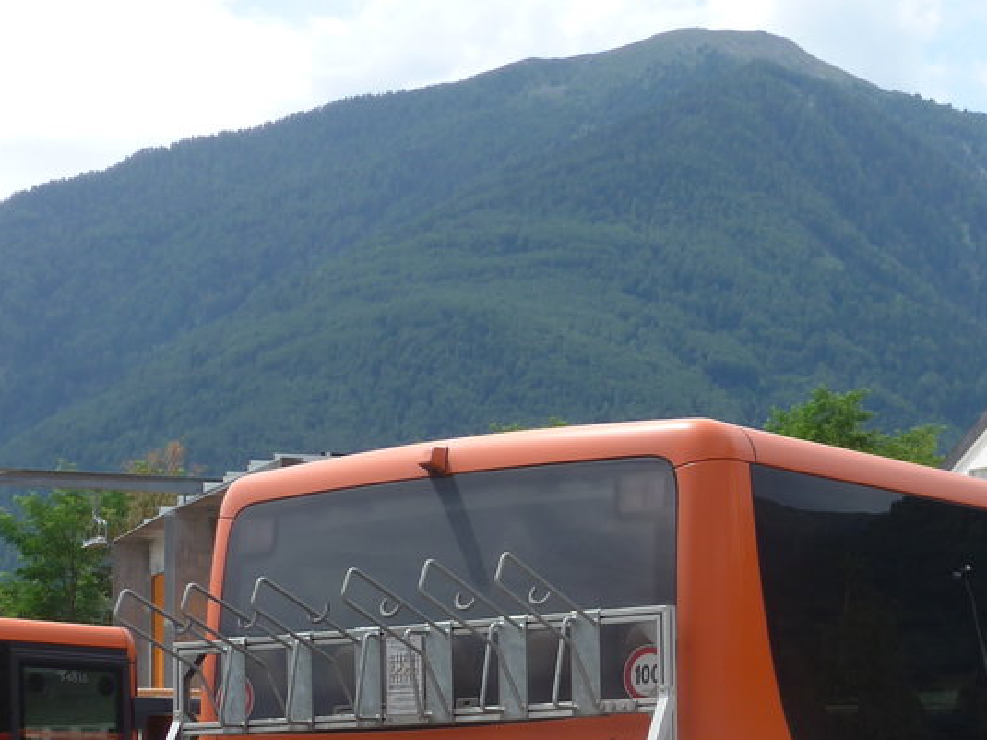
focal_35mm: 92
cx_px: 946
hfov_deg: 20.7
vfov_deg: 15.8
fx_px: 2623
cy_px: 688
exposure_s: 1/1300
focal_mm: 8.4
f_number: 2.8
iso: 80
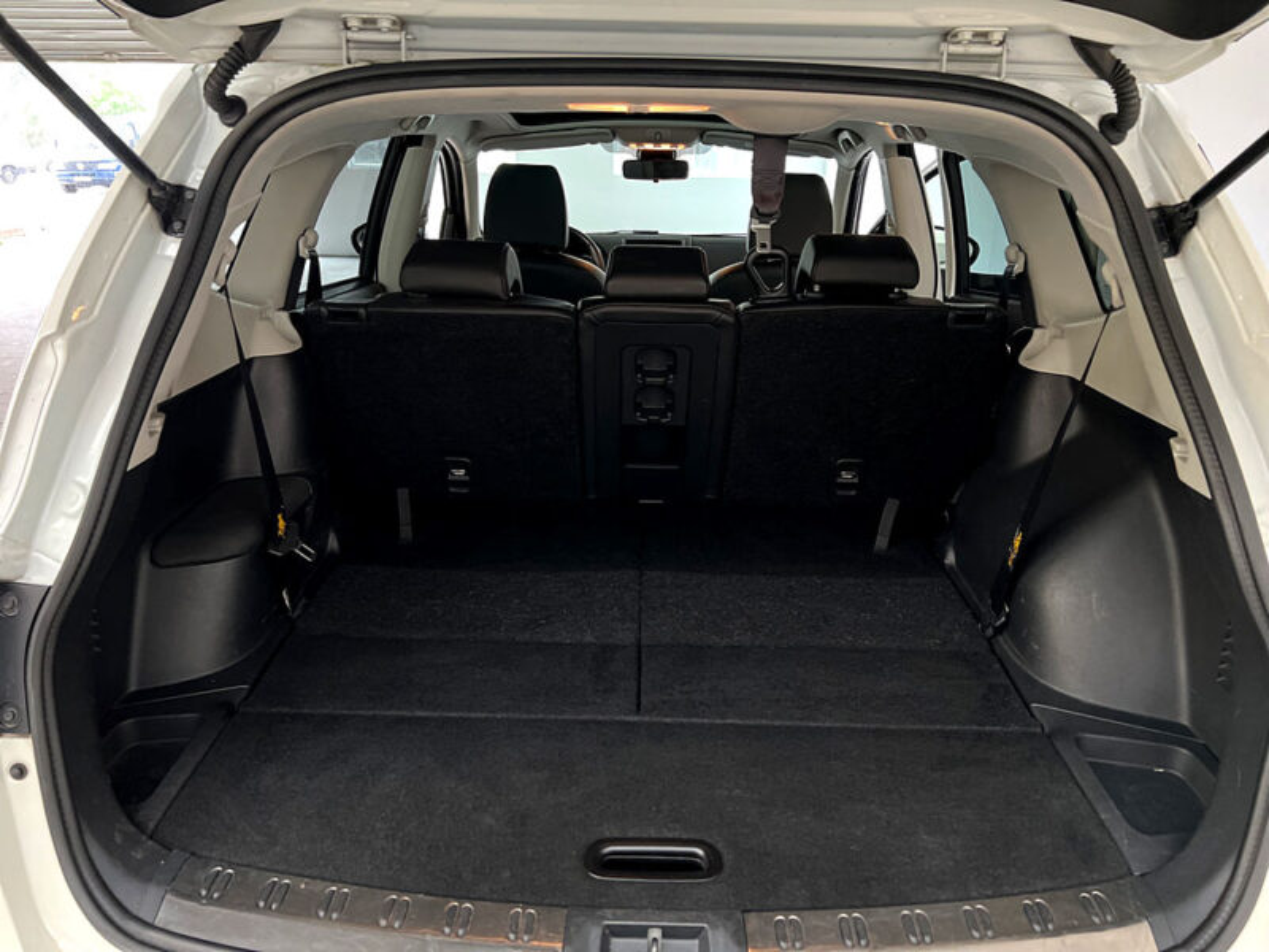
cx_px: 634
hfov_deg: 67.3
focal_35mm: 26
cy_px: 476
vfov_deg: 53.1
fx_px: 953
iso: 250
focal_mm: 5.7
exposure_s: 1/60
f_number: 1.5
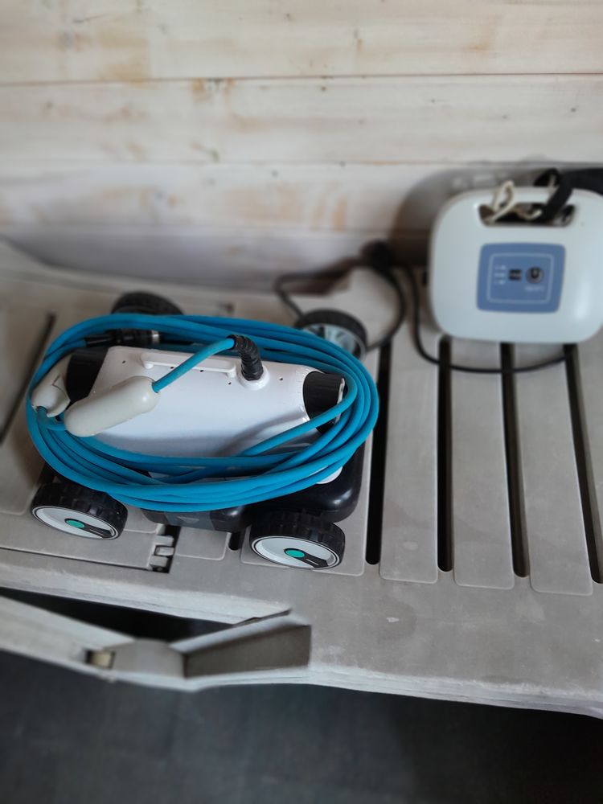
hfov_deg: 53.1
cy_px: 402
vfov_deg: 67.3
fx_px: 604
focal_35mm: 26
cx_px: 302
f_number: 1.8
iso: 250
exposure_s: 1/33
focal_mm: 3.98
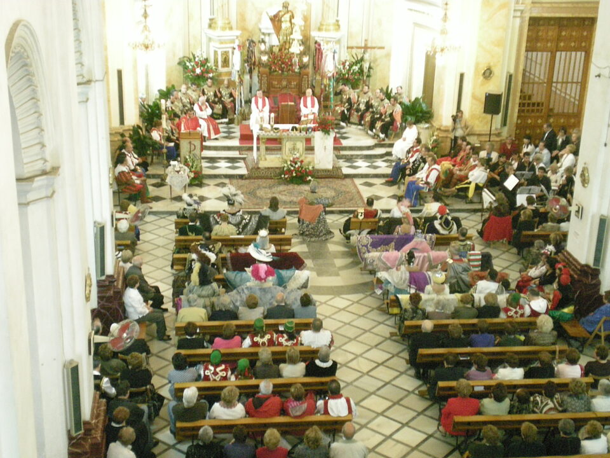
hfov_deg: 34.3
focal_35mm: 56
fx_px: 987
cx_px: 305
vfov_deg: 26.1
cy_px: 229
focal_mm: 9.3
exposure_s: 1/9.7
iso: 617
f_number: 3.9
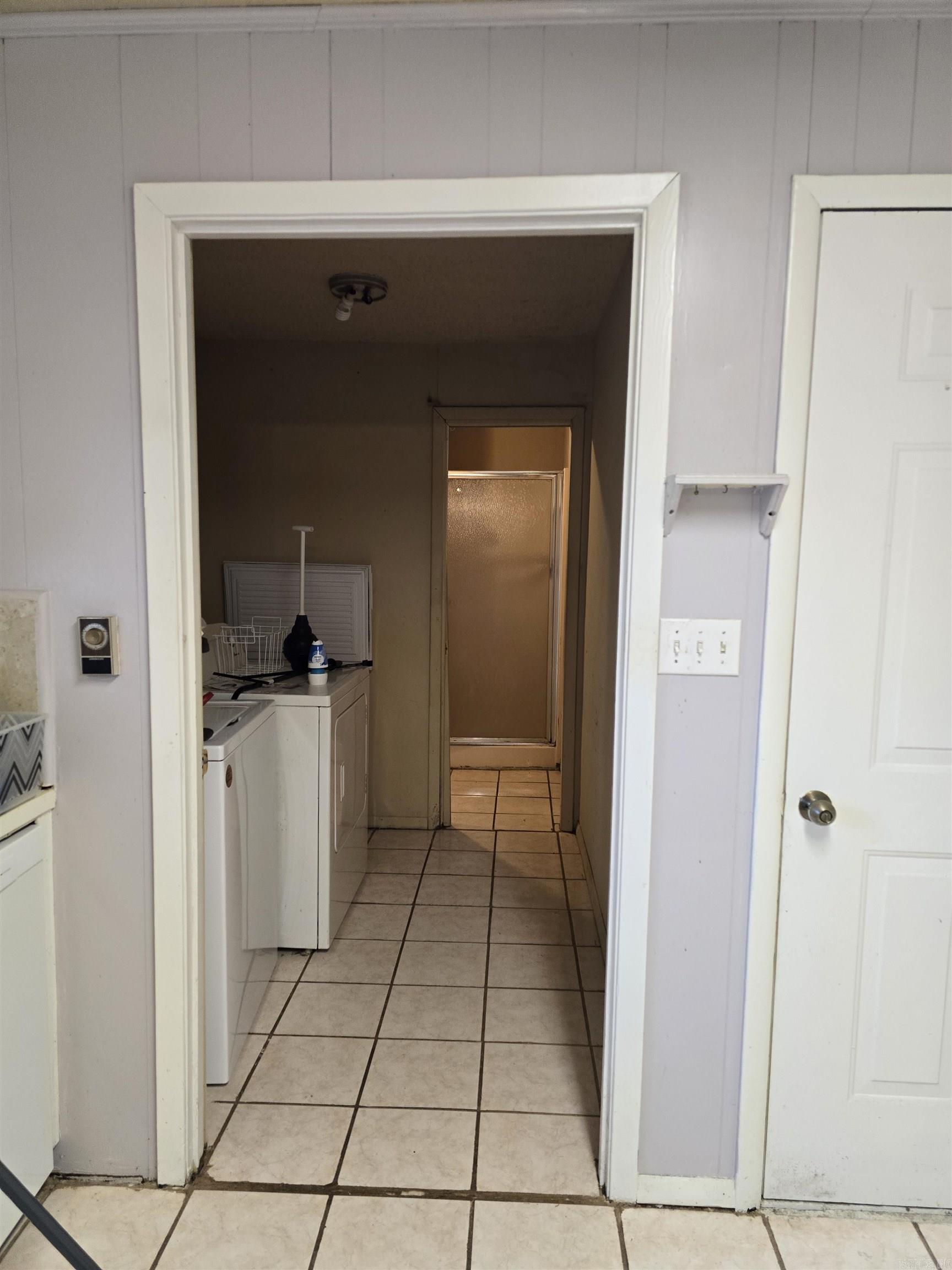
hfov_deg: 58.9
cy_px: 635
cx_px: 476
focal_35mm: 23
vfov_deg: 73.9
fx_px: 843
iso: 320
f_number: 1.7
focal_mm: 6.3
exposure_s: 1/120
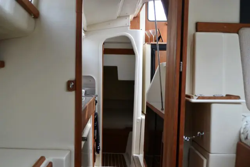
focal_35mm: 42
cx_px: 125
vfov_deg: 31.9
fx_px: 292
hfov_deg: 46.4
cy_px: 84
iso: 360
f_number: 5.6
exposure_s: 1/125
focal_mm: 28
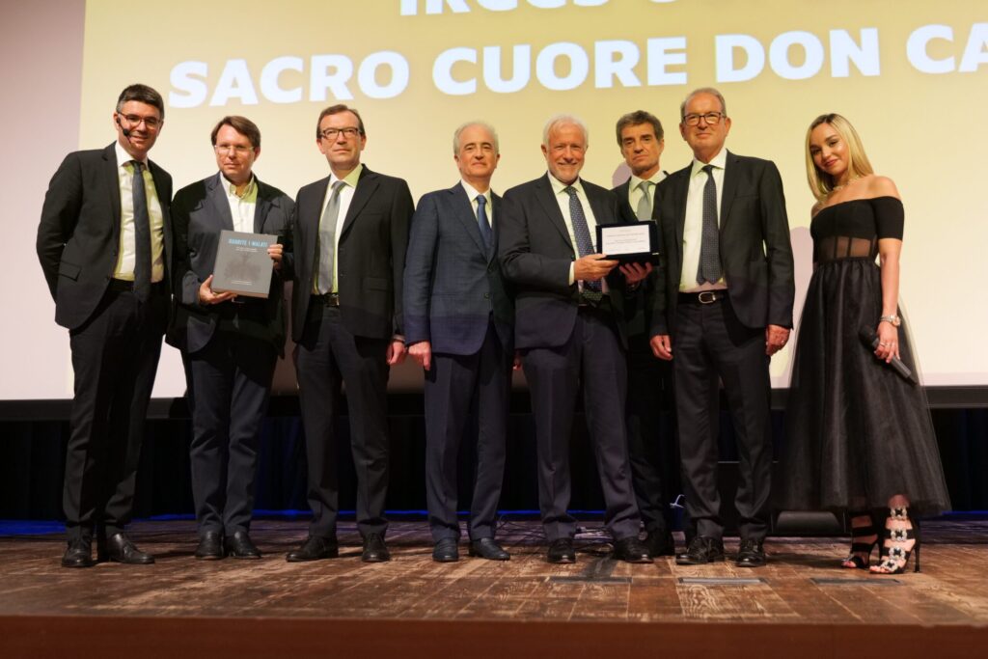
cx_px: 494
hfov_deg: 42.7
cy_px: 330
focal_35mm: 46
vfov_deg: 29.3
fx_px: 1263
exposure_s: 1/60
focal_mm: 46
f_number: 4
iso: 4000
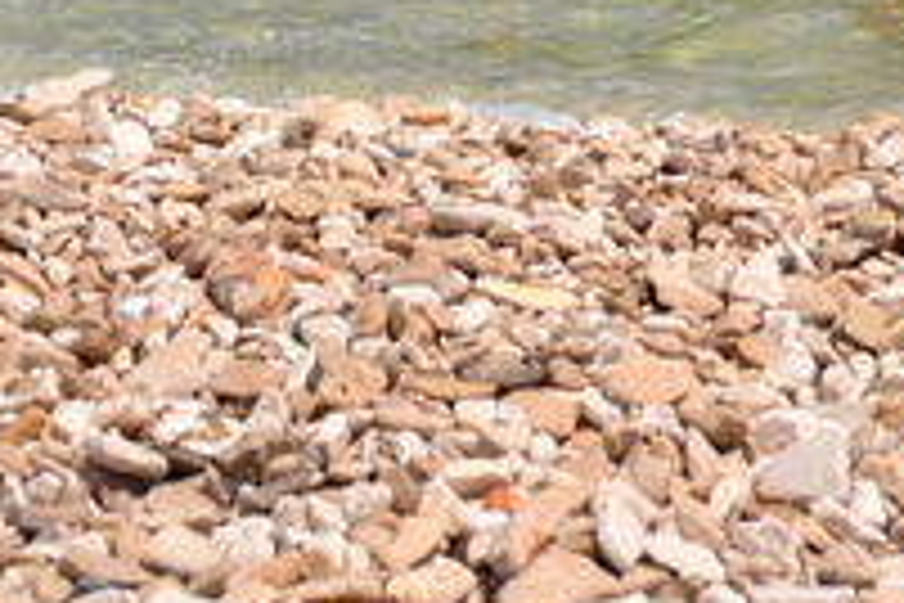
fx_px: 3591
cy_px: -477
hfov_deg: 14.3
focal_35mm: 143
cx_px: 756
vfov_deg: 9.2
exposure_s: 1/400
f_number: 7.1
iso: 100
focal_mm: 24
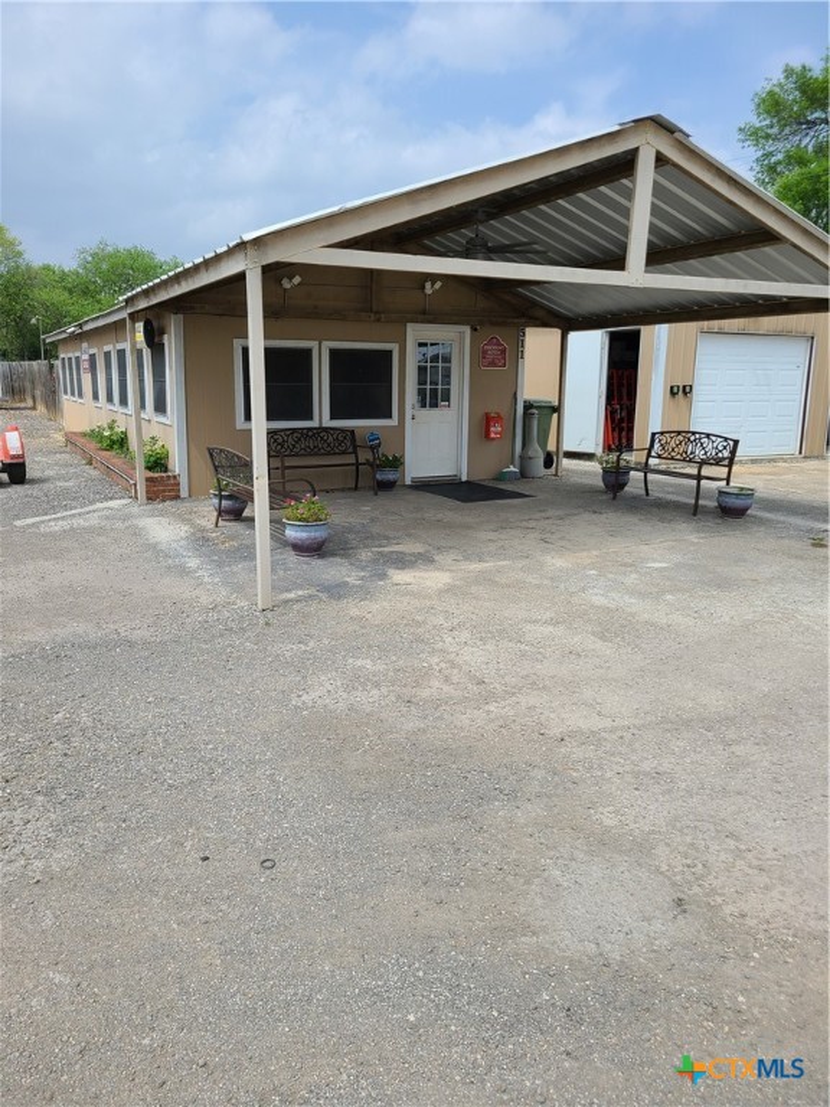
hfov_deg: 53.1
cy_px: 554
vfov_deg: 67.3
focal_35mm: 26
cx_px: 415
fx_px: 831
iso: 40
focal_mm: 5.4
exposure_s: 1/2470
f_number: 1.8
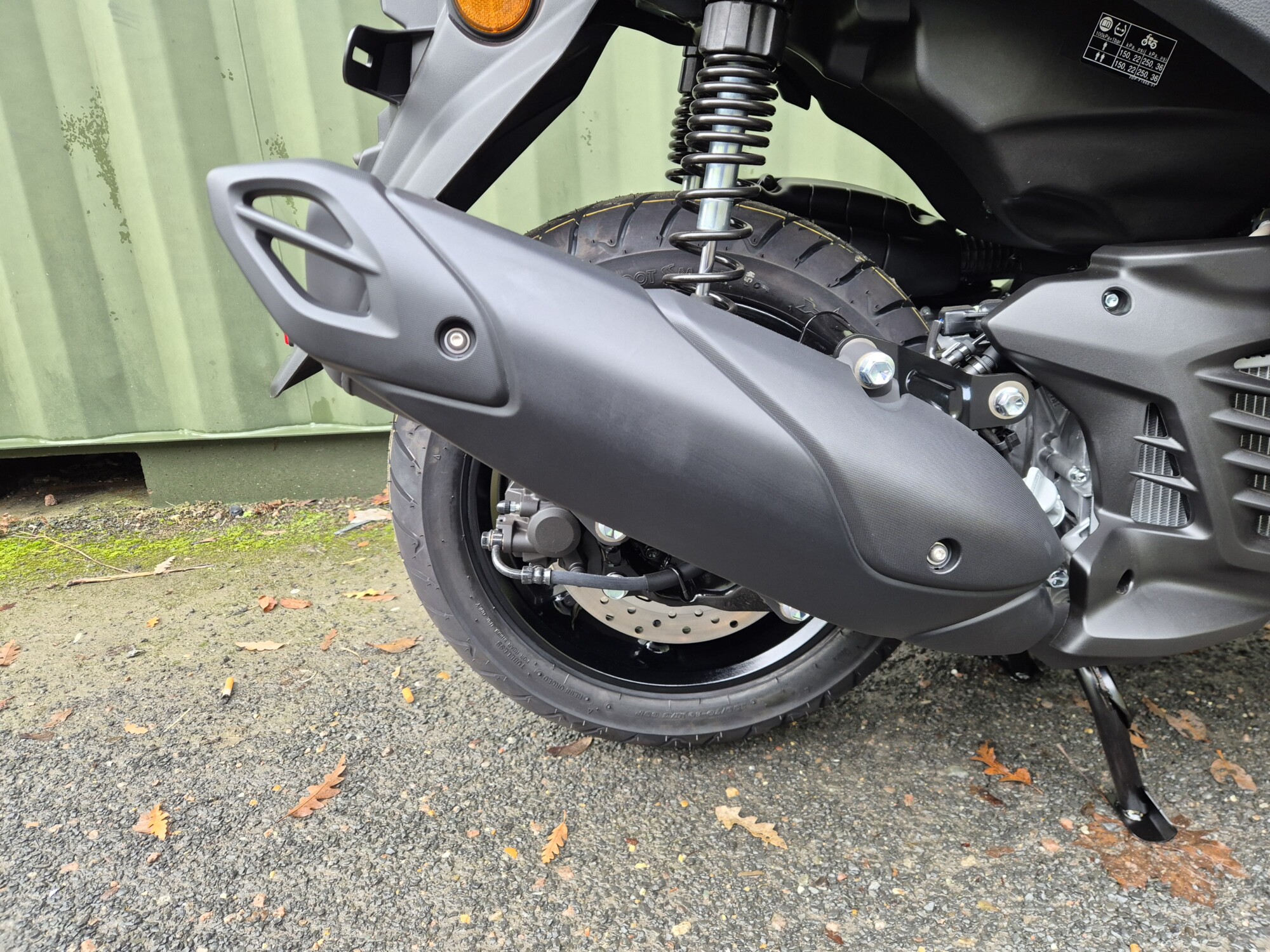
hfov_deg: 73.9
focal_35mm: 23
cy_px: 476
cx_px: 635
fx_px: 844
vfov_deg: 58.9
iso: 200
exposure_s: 1/180
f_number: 1.8
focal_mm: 5.4
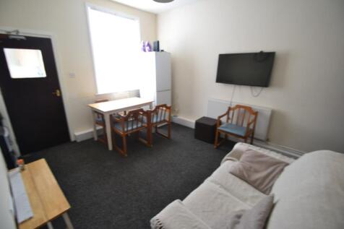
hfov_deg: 100.4
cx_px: 172
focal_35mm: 15
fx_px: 143
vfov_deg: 77.3
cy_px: 114
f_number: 3.5
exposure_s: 1/10
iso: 800
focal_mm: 10
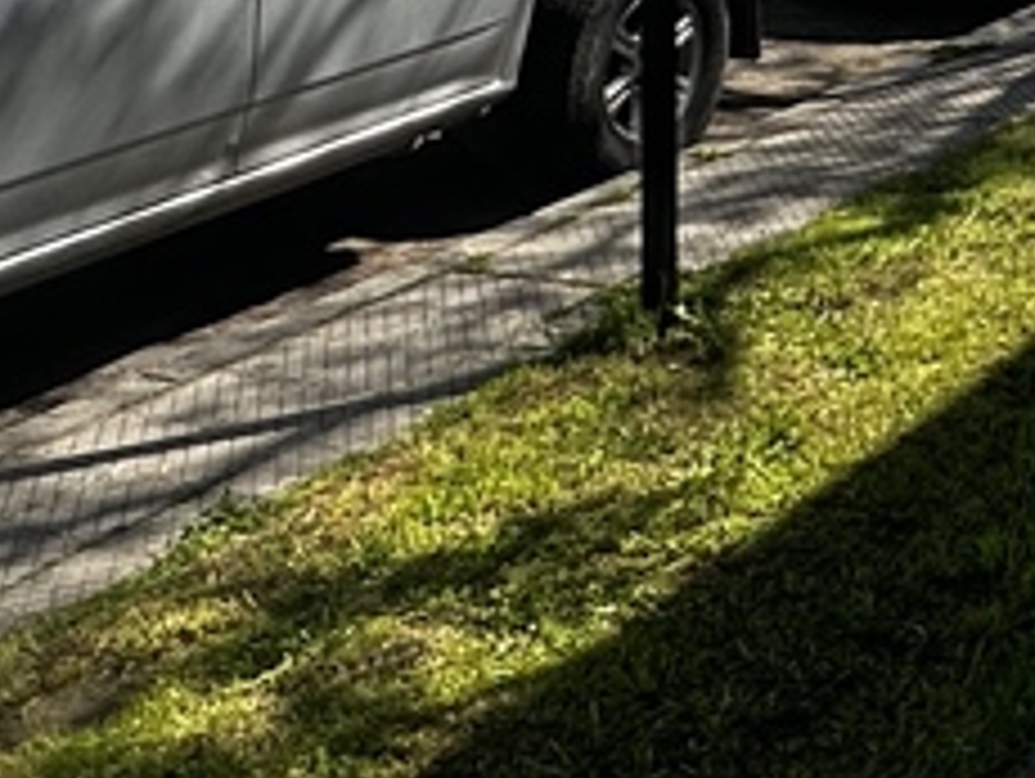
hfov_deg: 22.8
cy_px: -373
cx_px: 1449
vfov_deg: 18.1
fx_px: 2185
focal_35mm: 73
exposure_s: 1/1490
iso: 50
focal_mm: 2.22
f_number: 2.2
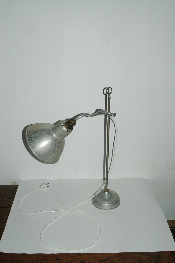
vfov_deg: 46.4
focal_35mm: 42
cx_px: 88
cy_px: 132
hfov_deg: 31.8
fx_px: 307
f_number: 7.1
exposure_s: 1/125
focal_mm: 28
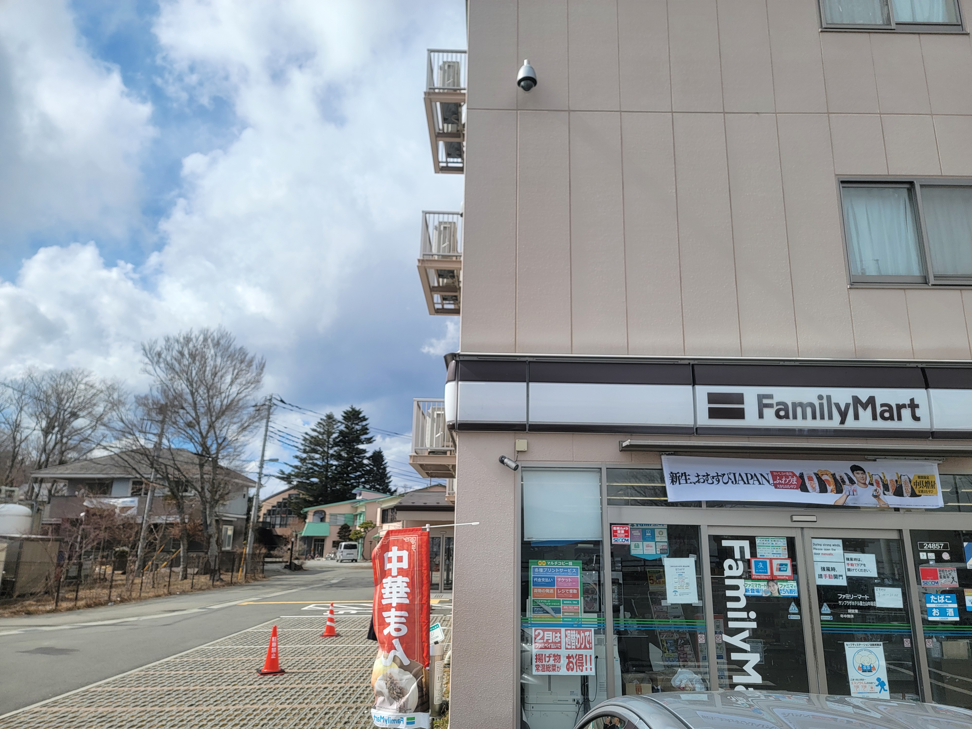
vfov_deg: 56.8
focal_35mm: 24
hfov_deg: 71.6
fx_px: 674
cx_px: 486
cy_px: 364
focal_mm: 6.7
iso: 16
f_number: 1.8
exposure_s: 1/1501
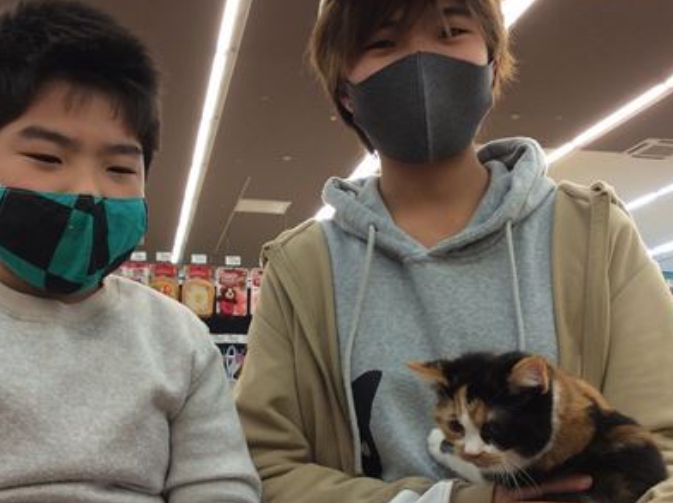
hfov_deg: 38.8
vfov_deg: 29.6
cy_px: 287
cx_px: 266
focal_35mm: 49
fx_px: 951
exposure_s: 1/24
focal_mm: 3.3
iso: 50
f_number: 2.4
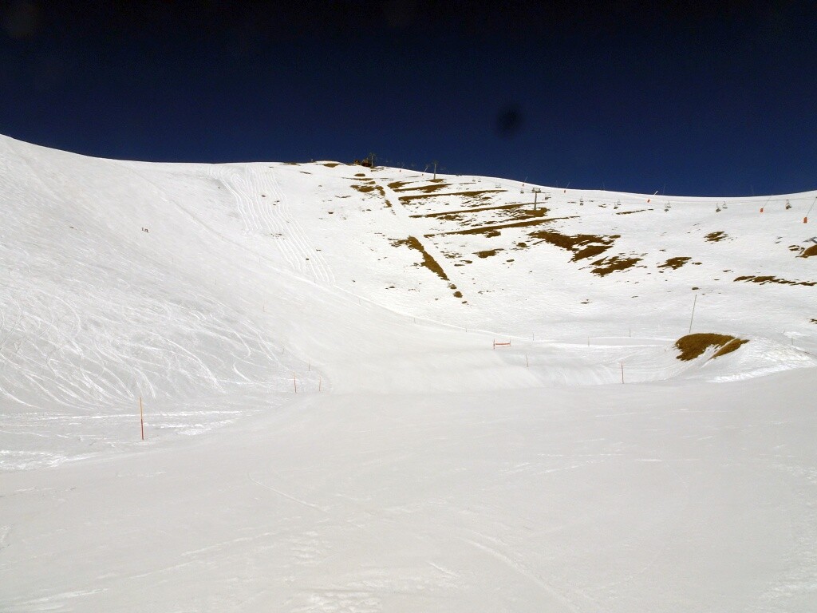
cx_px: 408
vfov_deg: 56.8
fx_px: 566
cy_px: 306
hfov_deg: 71.6
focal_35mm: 24
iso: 80
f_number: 5.6
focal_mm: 4.1
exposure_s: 1/2000
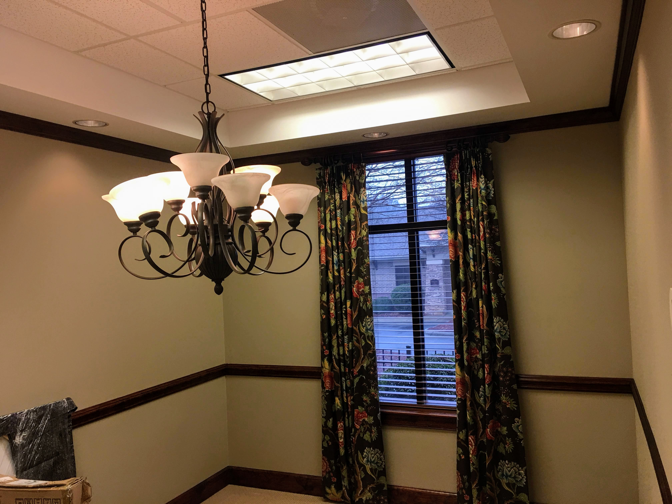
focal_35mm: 29
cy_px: 252
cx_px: 336
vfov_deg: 48.2
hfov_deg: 61.7
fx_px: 563
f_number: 2.2
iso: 32
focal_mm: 4.15
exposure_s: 1/30
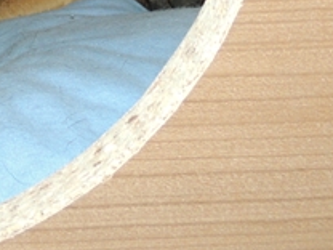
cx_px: -178
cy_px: -163
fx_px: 1068
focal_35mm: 111
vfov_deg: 12.5
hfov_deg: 16.1
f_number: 3.2
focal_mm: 5.8
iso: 200
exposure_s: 1/30
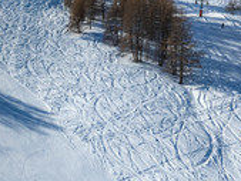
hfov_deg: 34.6
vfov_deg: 27.4
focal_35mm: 53
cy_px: 64
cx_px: 36
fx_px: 369
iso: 100
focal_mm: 12.3
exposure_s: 1/400
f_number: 11
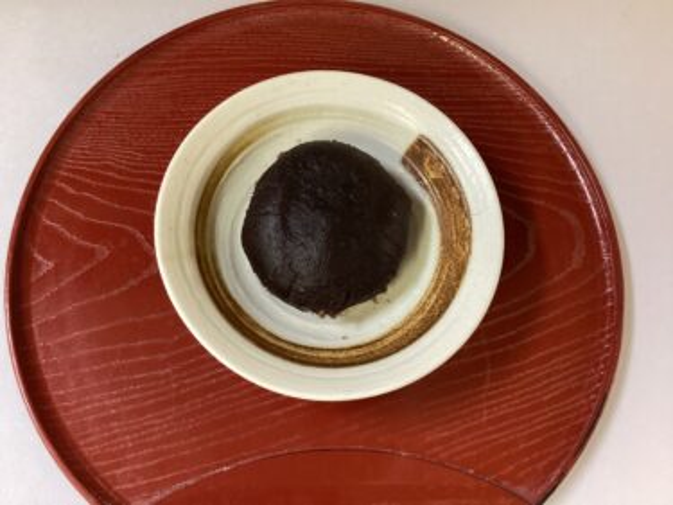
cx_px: 336
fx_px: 603
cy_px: 252
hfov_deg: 58.4
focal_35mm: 31
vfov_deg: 45.4
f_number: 2.4
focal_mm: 3.3
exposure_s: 1/60
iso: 320
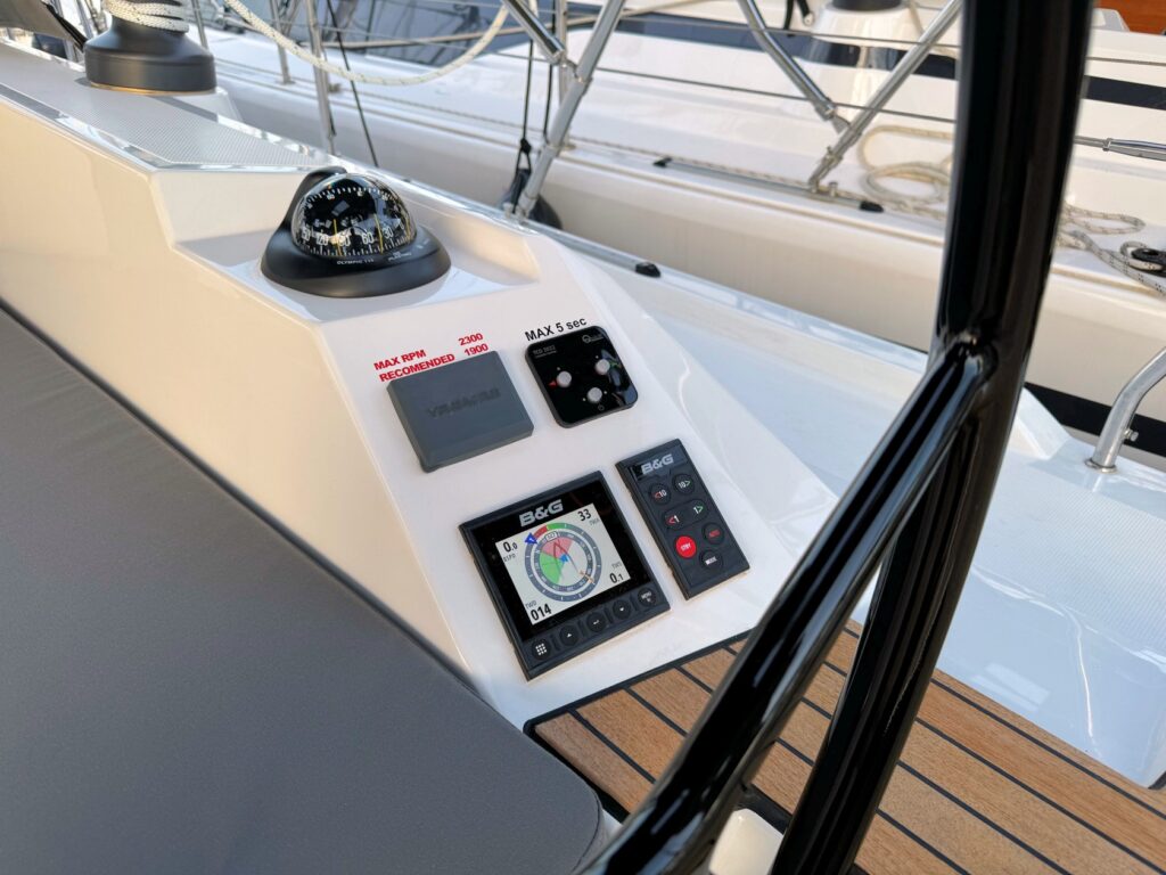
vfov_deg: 56.8
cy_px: 438
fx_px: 808
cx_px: 583
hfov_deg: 71.6
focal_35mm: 24
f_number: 1.78
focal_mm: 6.86
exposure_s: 1/200
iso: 64
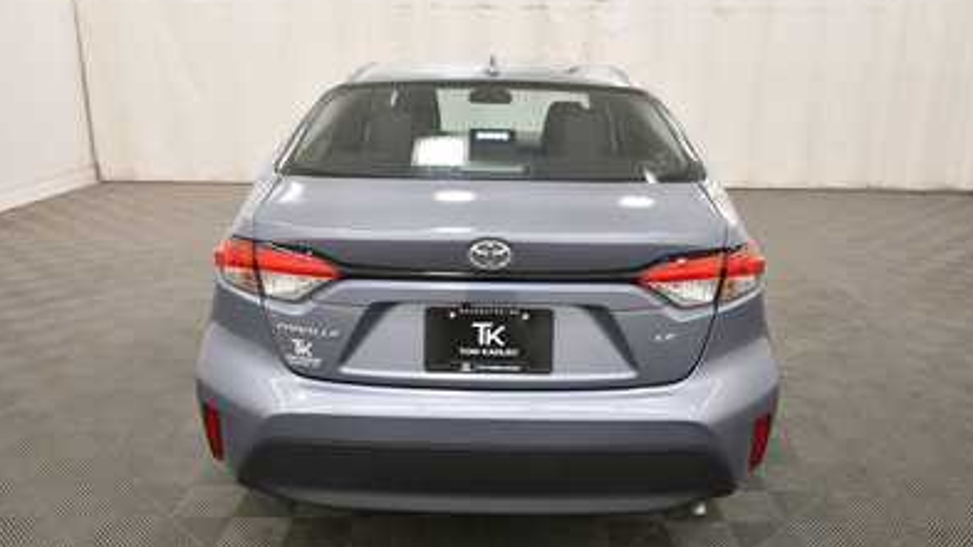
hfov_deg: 61.0
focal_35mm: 32
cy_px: 293
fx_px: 826
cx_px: 490
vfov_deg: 36.7
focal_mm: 20
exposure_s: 1/125
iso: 900
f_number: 5.6
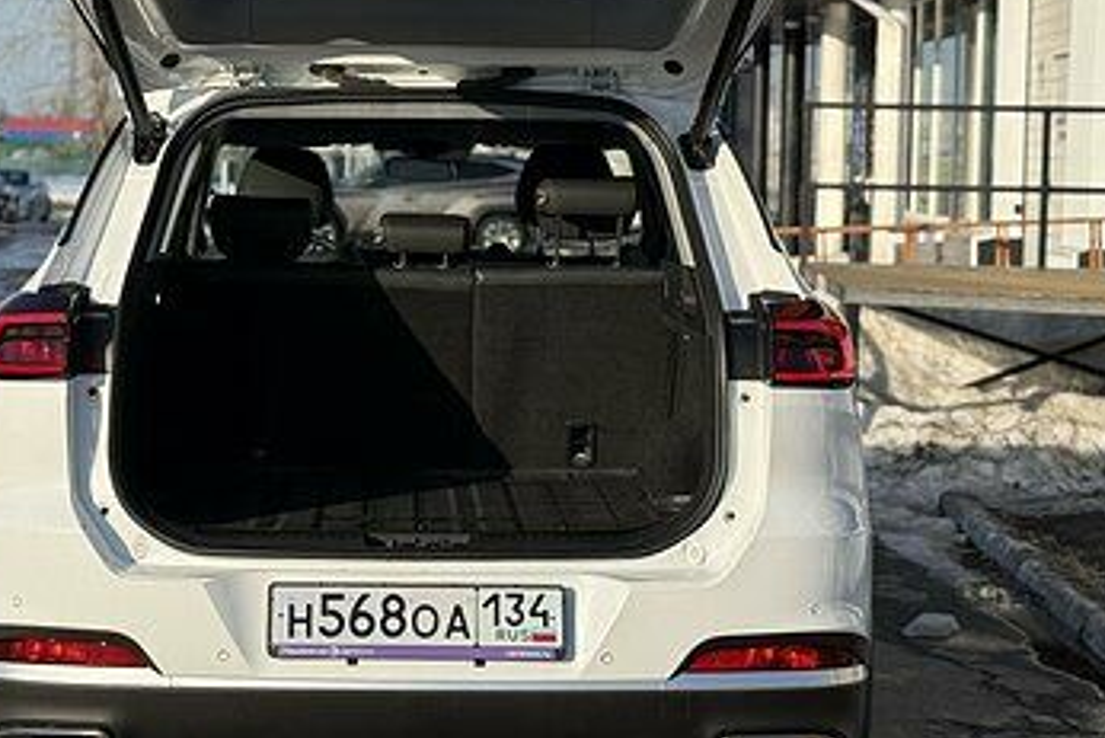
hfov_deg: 25.6
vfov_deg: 17.3
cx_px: 418
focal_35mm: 79
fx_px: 2426
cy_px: 300
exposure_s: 1/4587
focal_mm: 6.76
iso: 64
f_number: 1.78
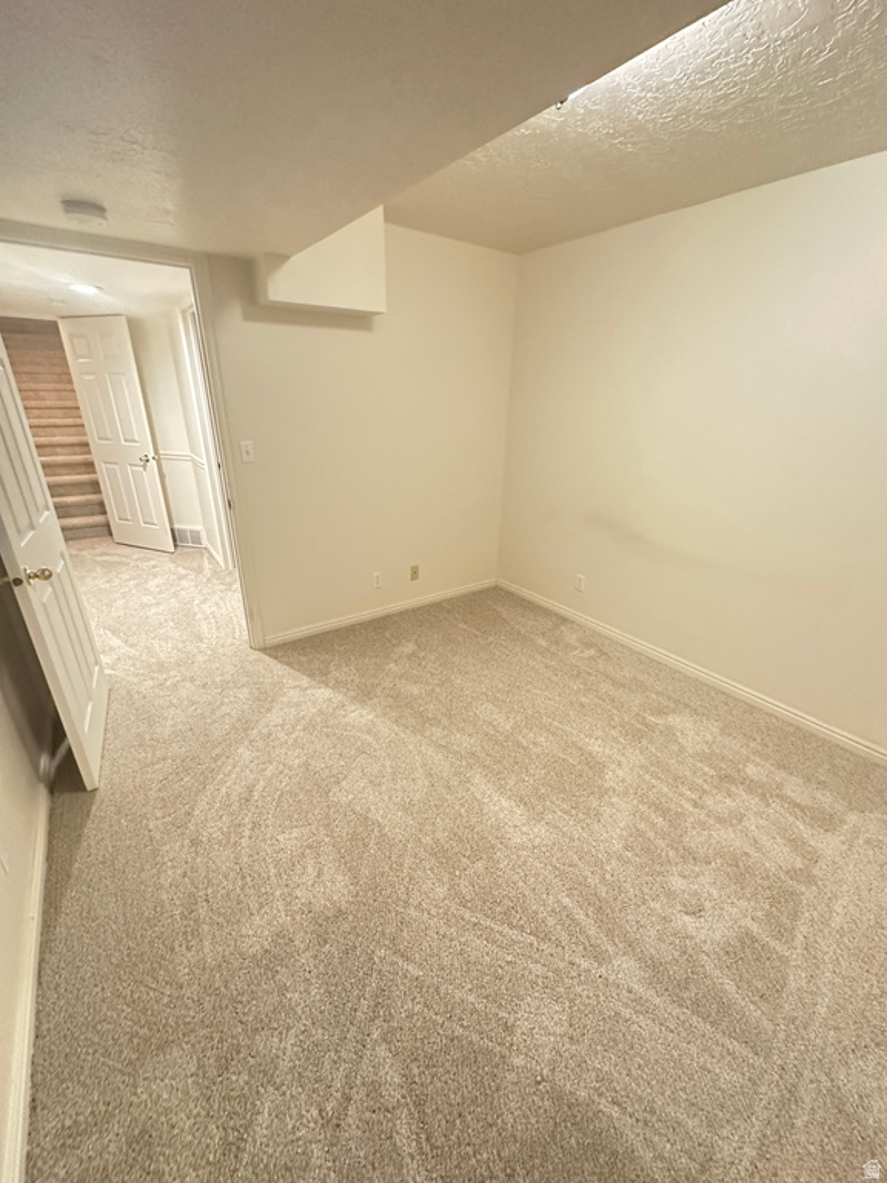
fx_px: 478
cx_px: 444
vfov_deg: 102.1
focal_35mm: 14
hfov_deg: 85.7
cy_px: 592
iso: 800
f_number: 2.2
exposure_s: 1/40
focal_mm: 2.22
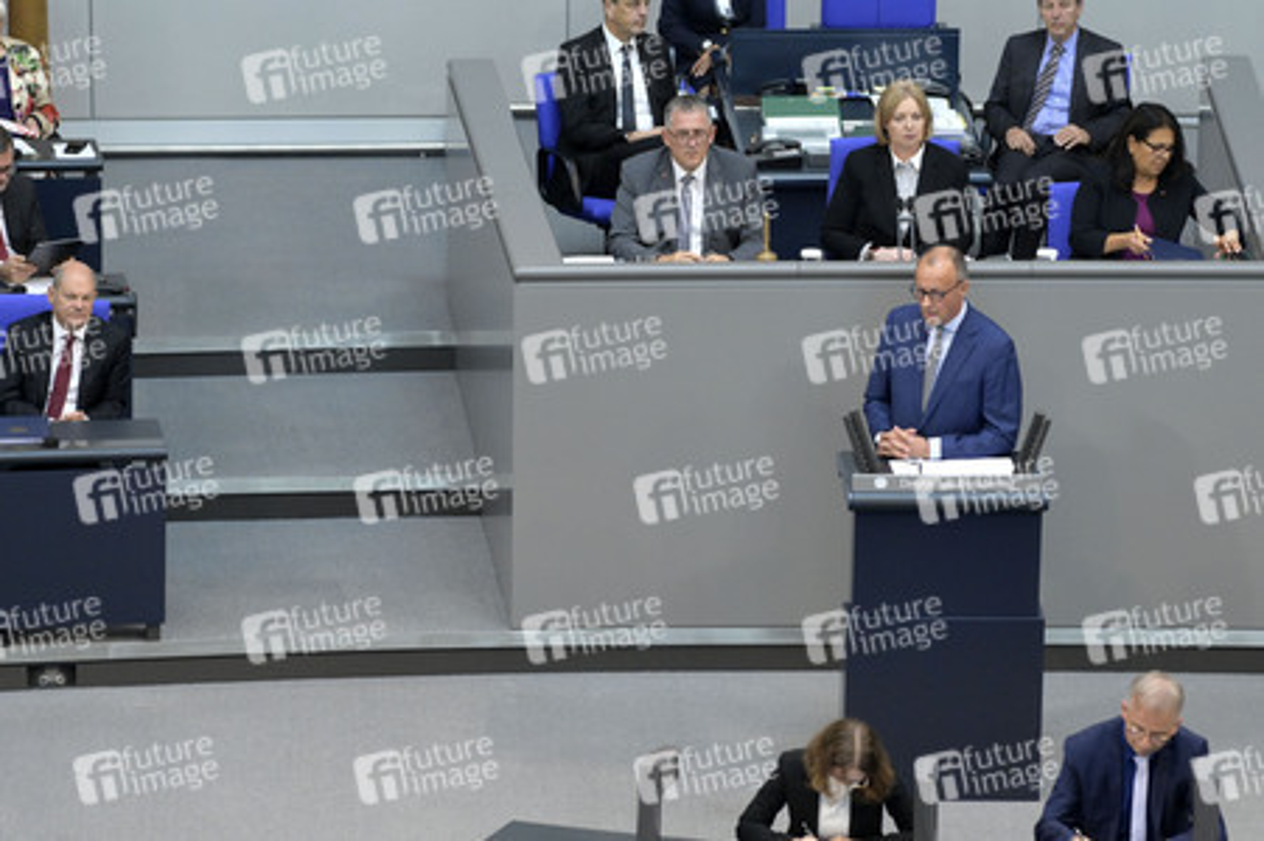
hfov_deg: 10.3
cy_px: 420
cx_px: 632
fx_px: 7017
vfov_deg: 6.9
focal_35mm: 200
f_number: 5.6
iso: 8000
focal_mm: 200
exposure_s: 1/400
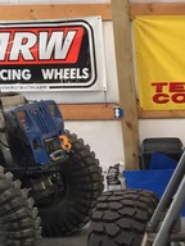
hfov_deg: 11.7
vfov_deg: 15.4
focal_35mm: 121
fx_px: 862
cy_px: 329
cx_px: 283
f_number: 2.2
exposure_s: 1/30
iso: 80
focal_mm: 4.15
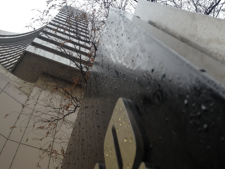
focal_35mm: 50
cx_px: 125
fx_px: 325
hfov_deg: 38.1
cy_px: 98
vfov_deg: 29.1
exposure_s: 1/198
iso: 50
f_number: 2.4
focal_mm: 4.28
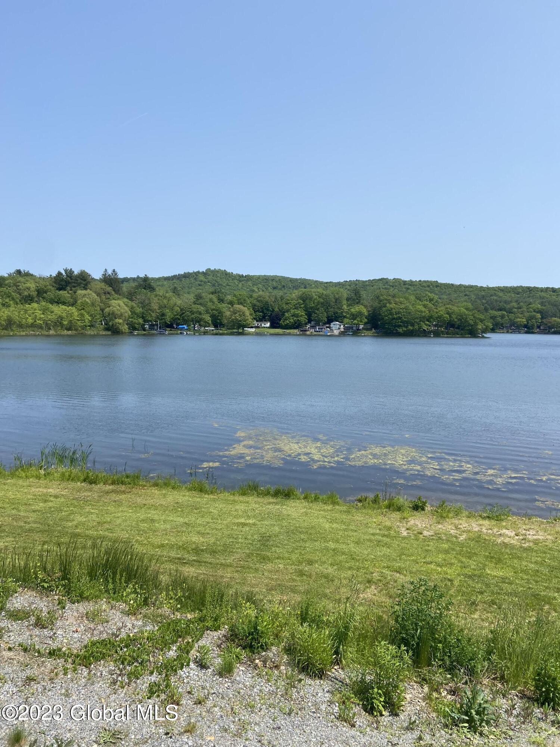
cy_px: 374
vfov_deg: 67.3
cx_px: 280
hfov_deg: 53.1
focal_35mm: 26
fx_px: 561
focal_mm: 4.25
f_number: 1.8
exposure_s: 1/2890
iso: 32
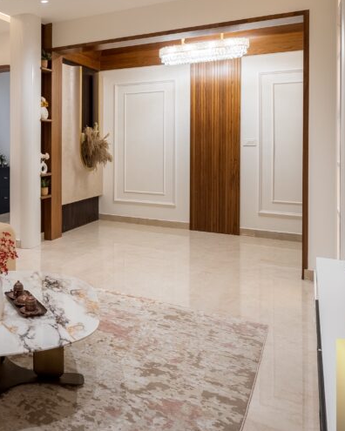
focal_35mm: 33
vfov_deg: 53.2
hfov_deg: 39.1
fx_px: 421
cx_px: -4
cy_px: 146
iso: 100
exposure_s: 1/60
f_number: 8
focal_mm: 17
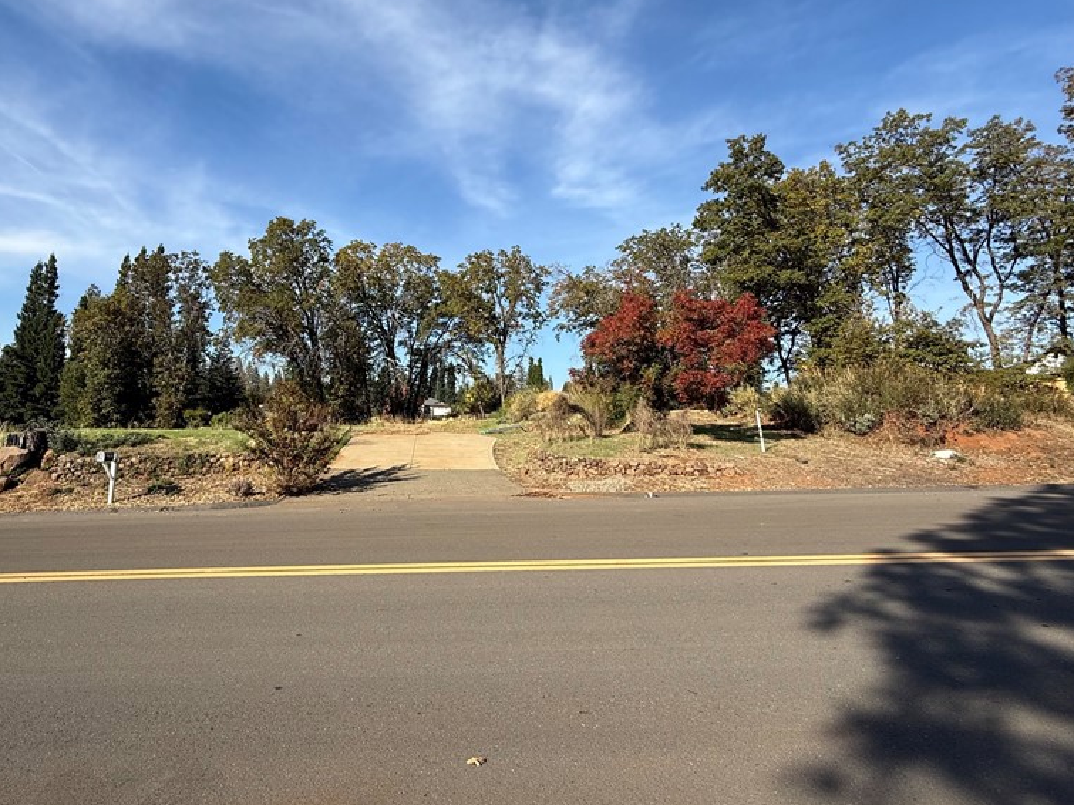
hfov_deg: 83.2
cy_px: 357
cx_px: 407
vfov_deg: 68.5
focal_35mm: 19
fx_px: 589
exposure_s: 1/1613
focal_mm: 2.22
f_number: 2.2
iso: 50
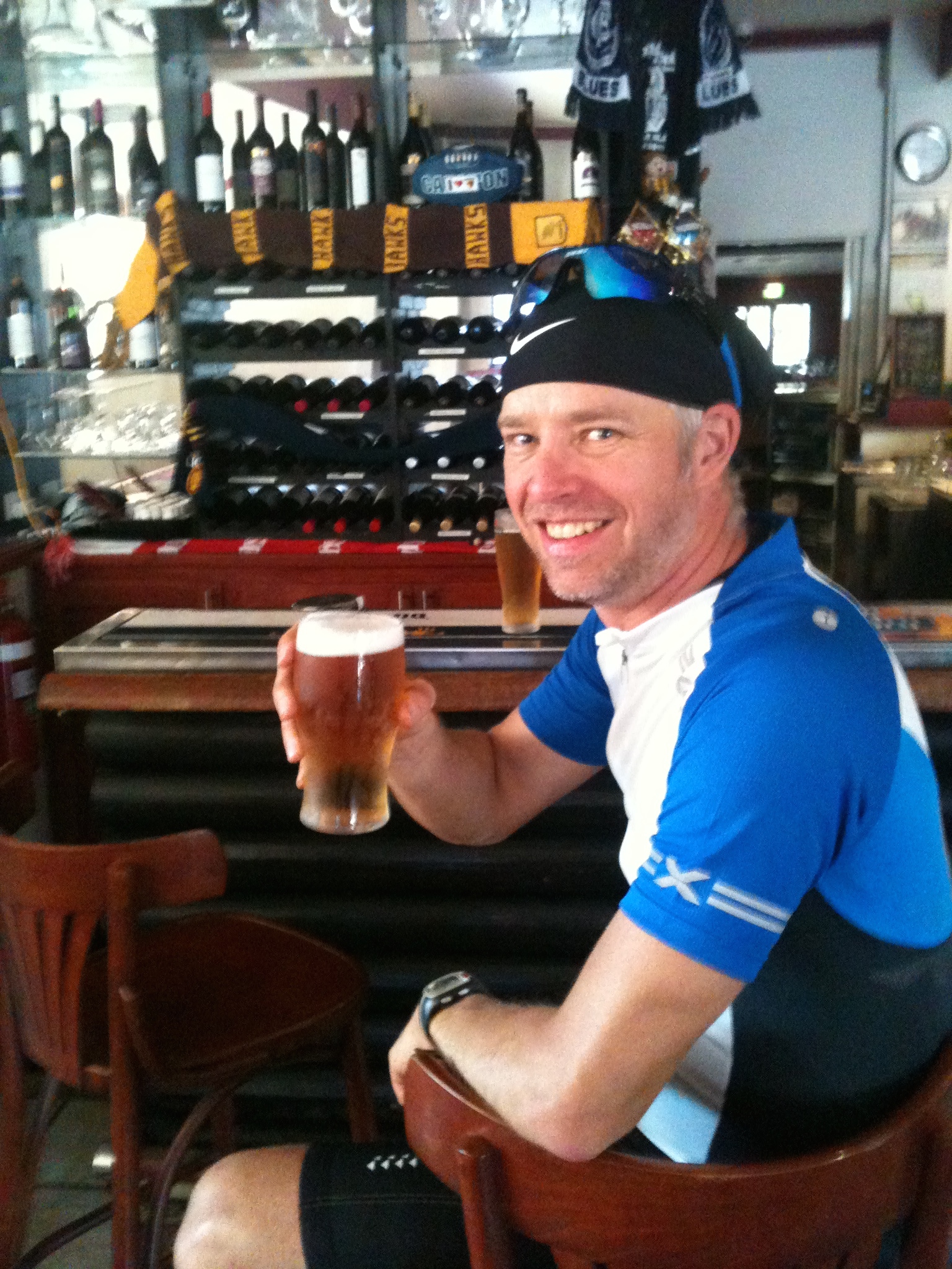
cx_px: 476
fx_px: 1283
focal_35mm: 35
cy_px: 634
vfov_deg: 52.6
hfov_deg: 40.7
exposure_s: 1/15
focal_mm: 3.85
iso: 640
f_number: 2.8
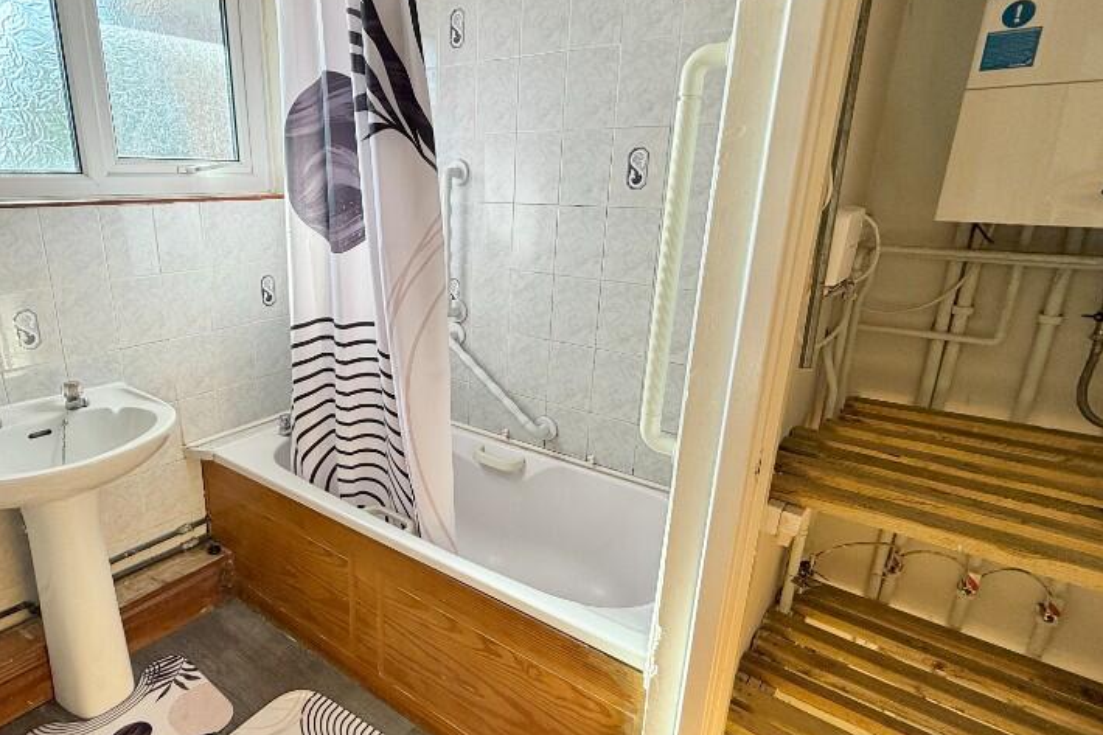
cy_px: 376
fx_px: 643
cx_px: 435
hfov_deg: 80.2
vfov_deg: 59.5
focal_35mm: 21
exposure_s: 1/108
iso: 50
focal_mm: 2.22
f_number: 2.2
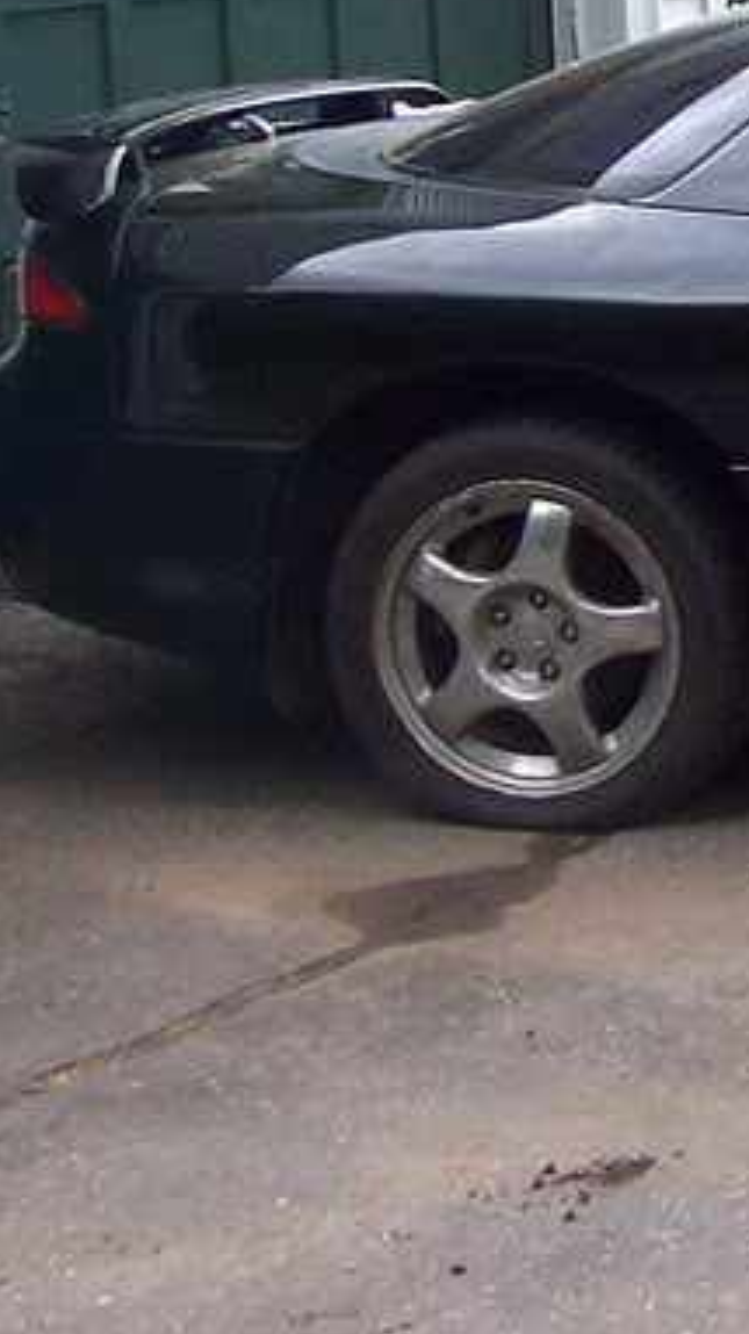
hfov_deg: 10.3
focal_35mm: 107
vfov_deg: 19.8
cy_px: 324
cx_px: 1540
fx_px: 3784
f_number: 2.8
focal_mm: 5.6
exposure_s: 1/90
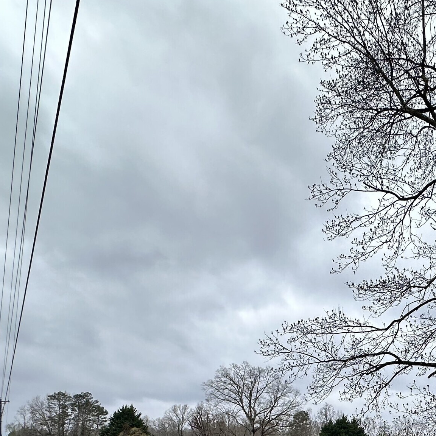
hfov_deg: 45.6
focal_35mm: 33
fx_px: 470
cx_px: 383
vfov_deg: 43.3
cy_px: 428
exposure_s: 1/720
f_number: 2.2
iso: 40
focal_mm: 2.22
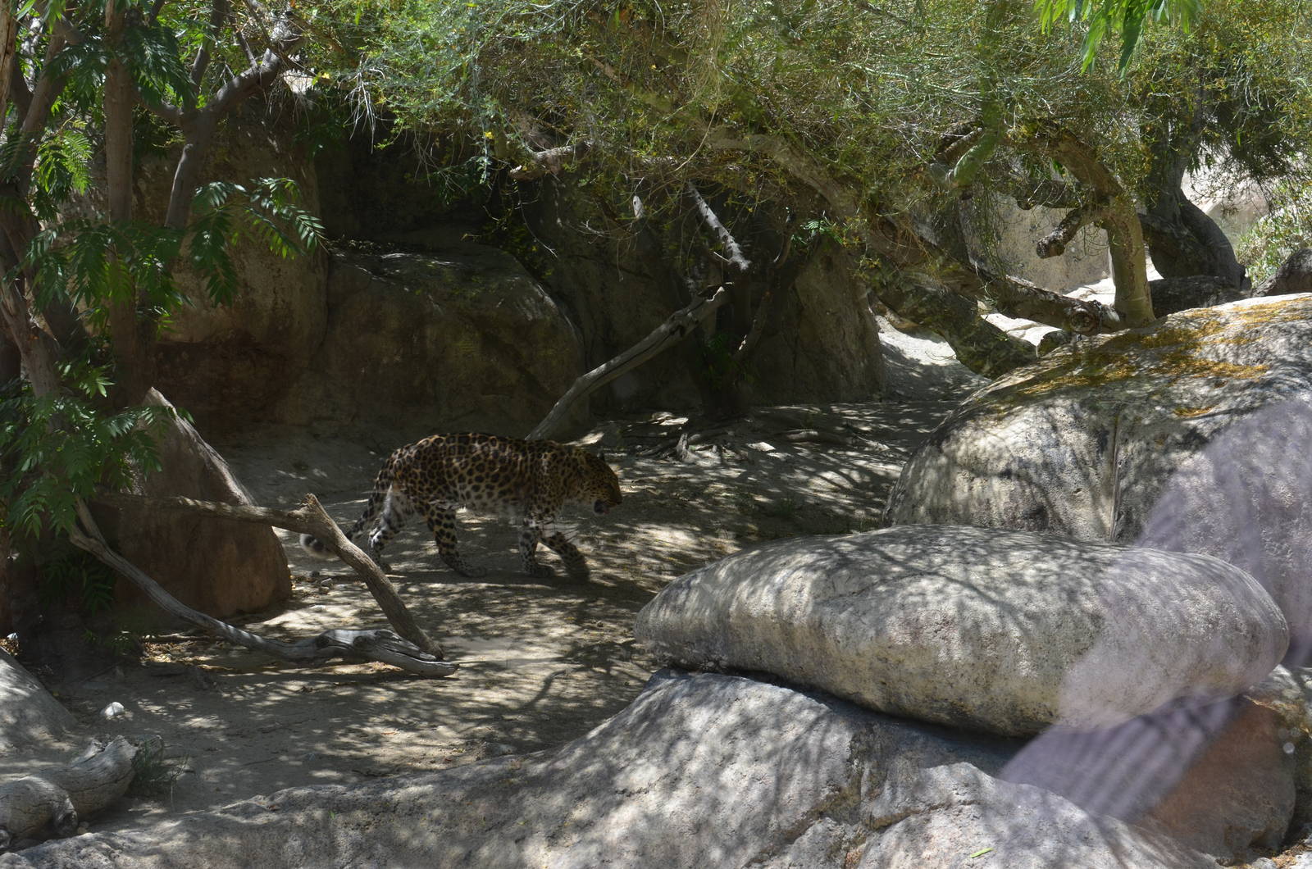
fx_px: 1910
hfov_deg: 37.9
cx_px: 656
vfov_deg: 25.6
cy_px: 434
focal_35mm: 52
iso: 200
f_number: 7.1
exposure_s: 1/200
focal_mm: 35
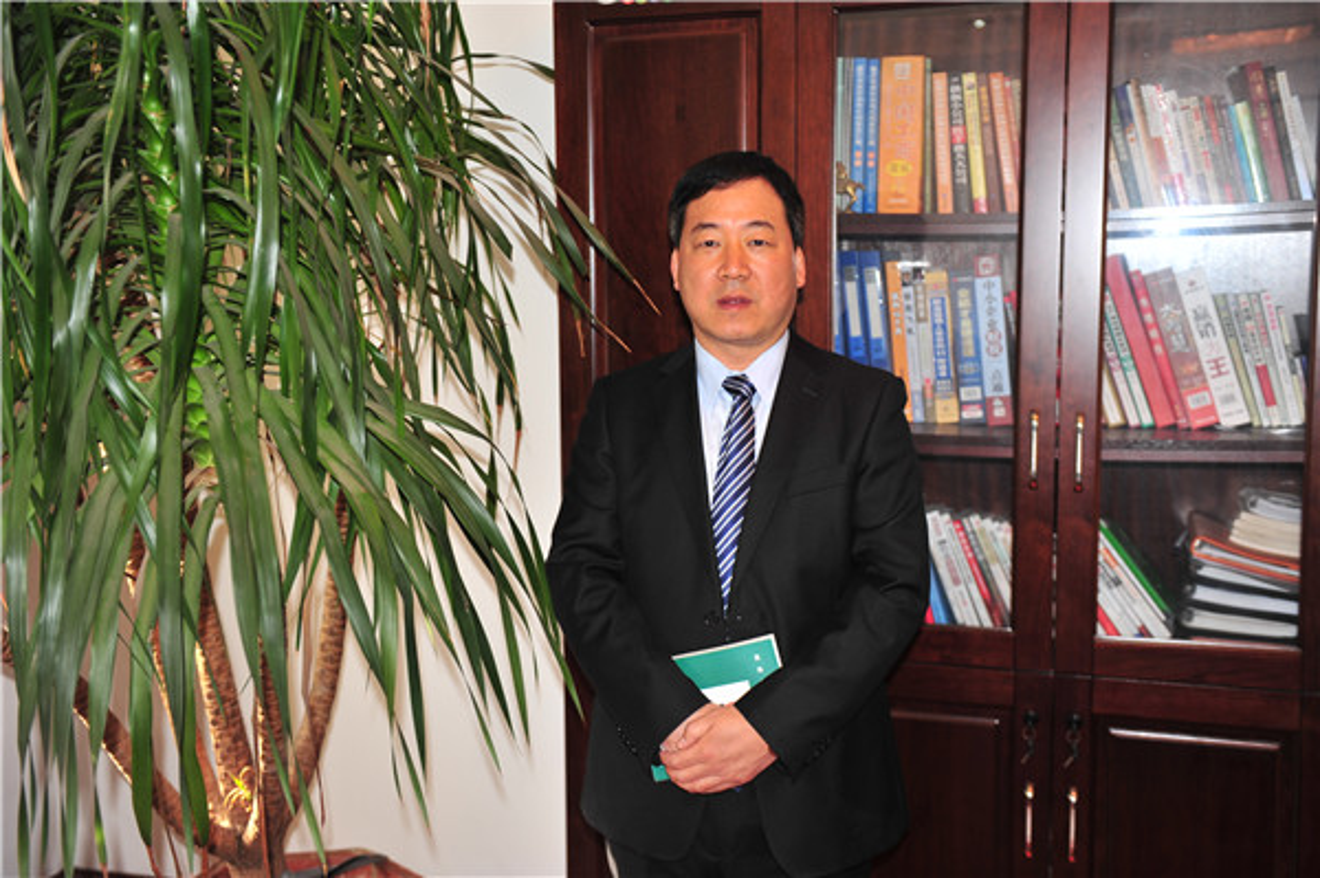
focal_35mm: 42
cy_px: 439
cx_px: 660
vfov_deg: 31.8
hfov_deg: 46.4
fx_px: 1539
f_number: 3.2
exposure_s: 1/60
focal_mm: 42
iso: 200
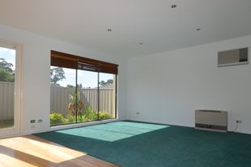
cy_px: 92
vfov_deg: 51.7
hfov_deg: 71.6
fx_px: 173
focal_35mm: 25
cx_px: 107
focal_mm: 11
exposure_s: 1/200
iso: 100
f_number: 9
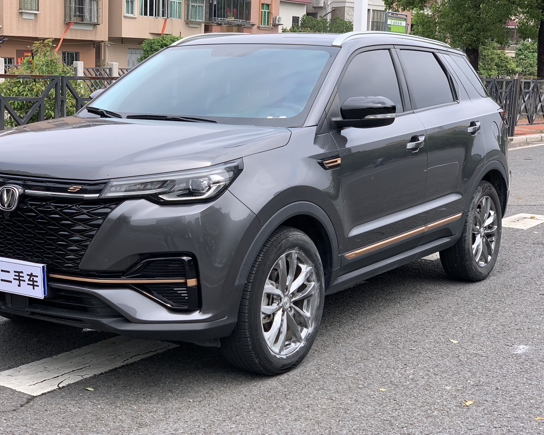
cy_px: 211
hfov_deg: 31.4
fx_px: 966
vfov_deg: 25.4
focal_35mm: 60
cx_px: 228
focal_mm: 6
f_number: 2.4
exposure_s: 1/578
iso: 16
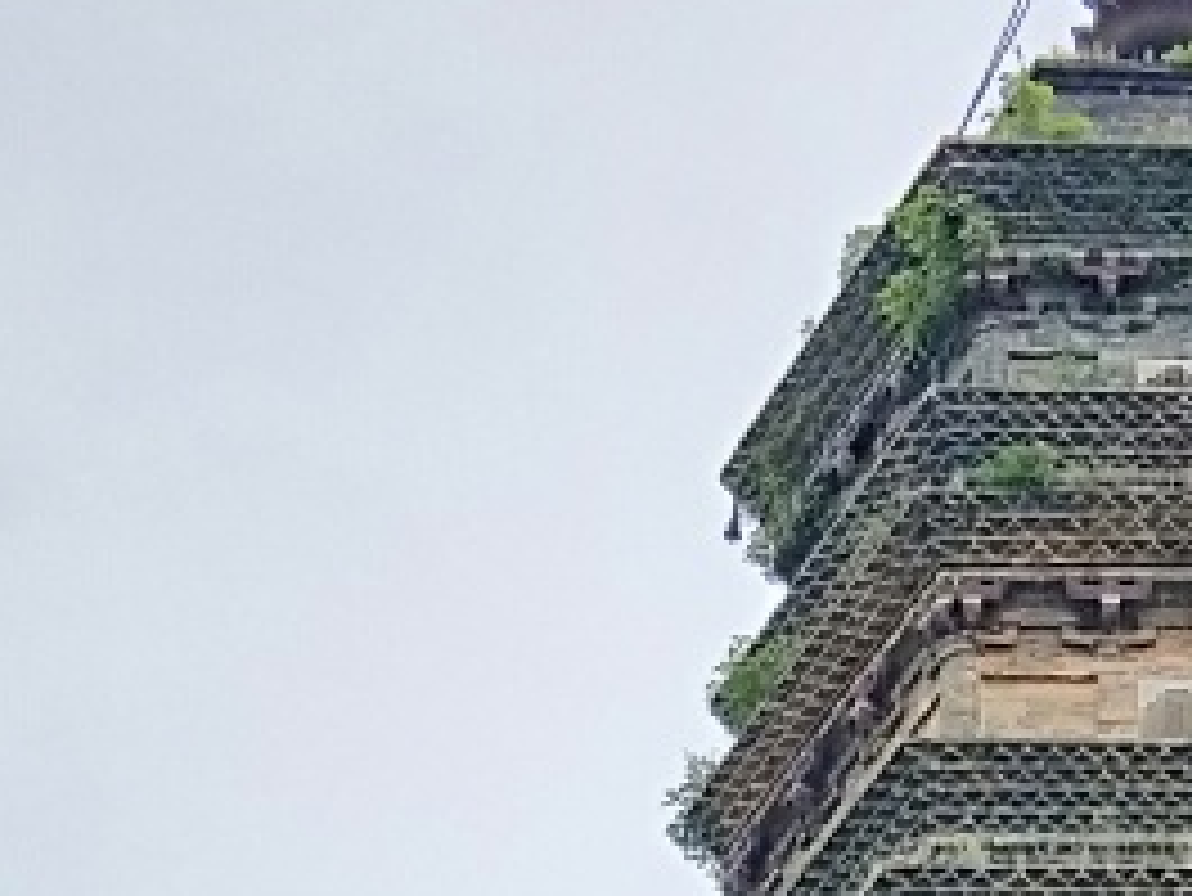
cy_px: 2350
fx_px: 3893
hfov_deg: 17.1
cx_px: 1134
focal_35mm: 113
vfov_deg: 10.6
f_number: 1.7
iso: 88
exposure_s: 1/847
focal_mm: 4.27
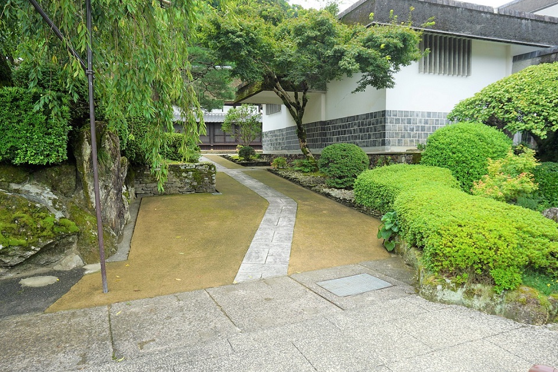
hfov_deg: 69.4
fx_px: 403
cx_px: 278
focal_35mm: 26
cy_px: 194
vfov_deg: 49.5
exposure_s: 1/80
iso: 100
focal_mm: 16
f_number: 5.6
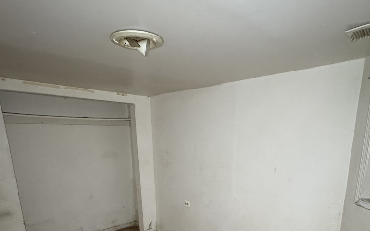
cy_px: 200
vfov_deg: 45.4
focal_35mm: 25
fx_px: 252
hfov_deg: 72.4
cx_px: 200
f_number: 2.2
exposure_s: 1/60
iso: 1250
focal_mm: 2.22
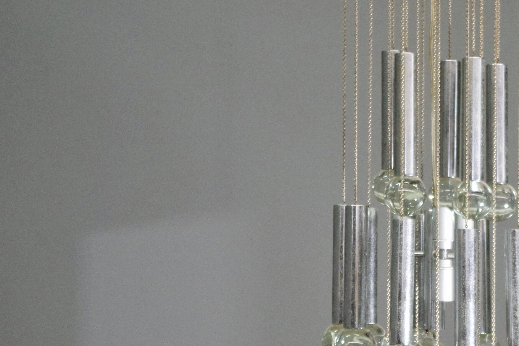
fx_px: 1860
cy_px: 296
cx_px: 437
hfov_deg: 15.8
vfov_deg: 10.6
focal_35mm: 129
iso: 1600
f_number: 4.5
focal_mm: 42.5
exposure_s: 1/40
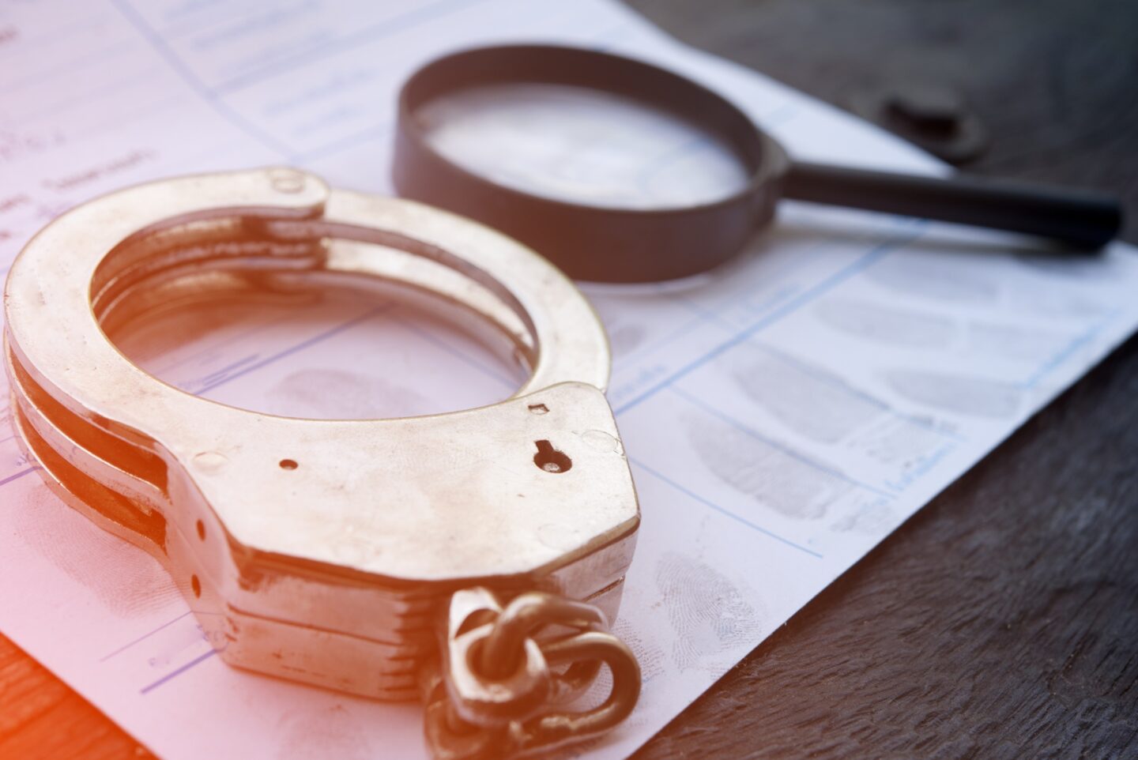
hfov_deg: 33.4
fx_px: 1898
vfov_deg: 22.7
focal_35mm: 60
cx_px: 569
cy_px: 380
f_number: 10
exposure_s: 1/160
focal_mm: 60
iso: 100
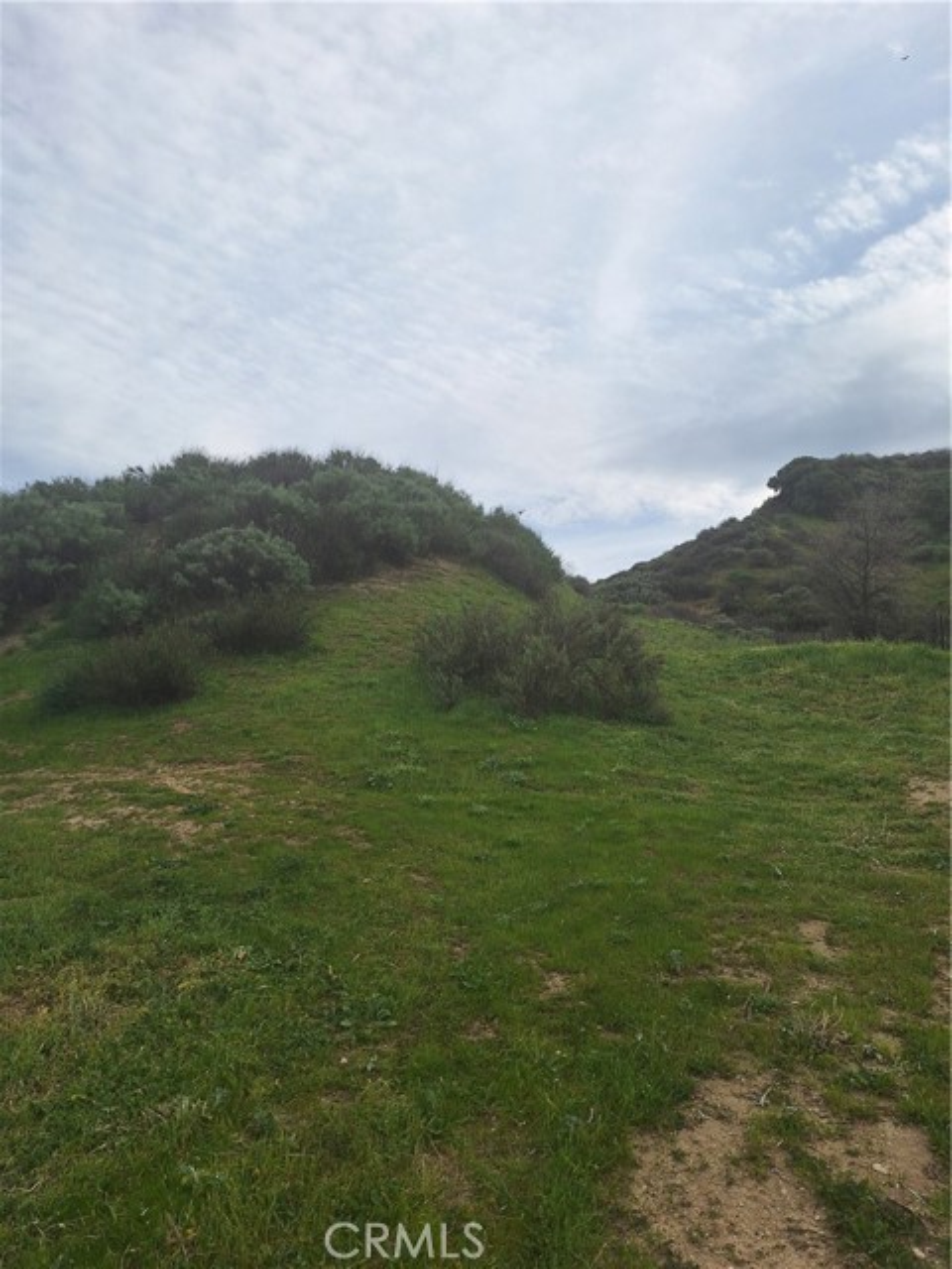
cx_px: 476
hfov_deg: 58.9
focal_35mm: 23
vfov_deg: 73.9
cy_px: 634
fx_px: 843
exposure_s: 1/2439
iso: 40
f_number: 1.8
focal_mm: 5.54
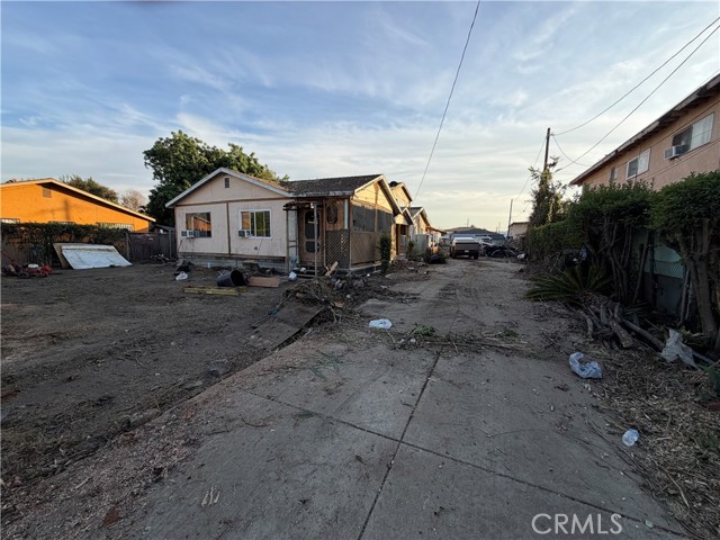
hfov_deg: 102.1
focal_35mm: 14
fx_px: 291
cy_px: 270
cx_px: 360
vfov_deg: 85.7
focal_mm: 2.22
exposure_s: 1/770
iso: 40
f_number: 2.2
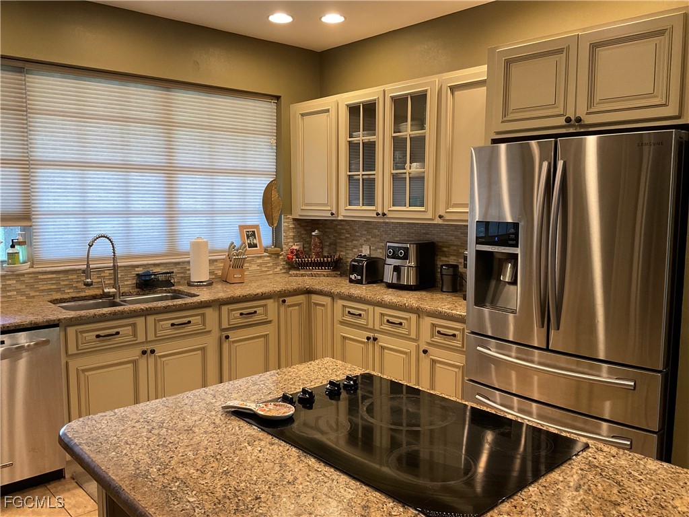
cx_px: 344
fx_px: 577
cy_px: 258
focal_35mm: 29
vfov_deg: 48.2
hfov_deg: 61.7
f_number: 1.8
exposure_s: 1/60
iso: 100
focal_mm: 3
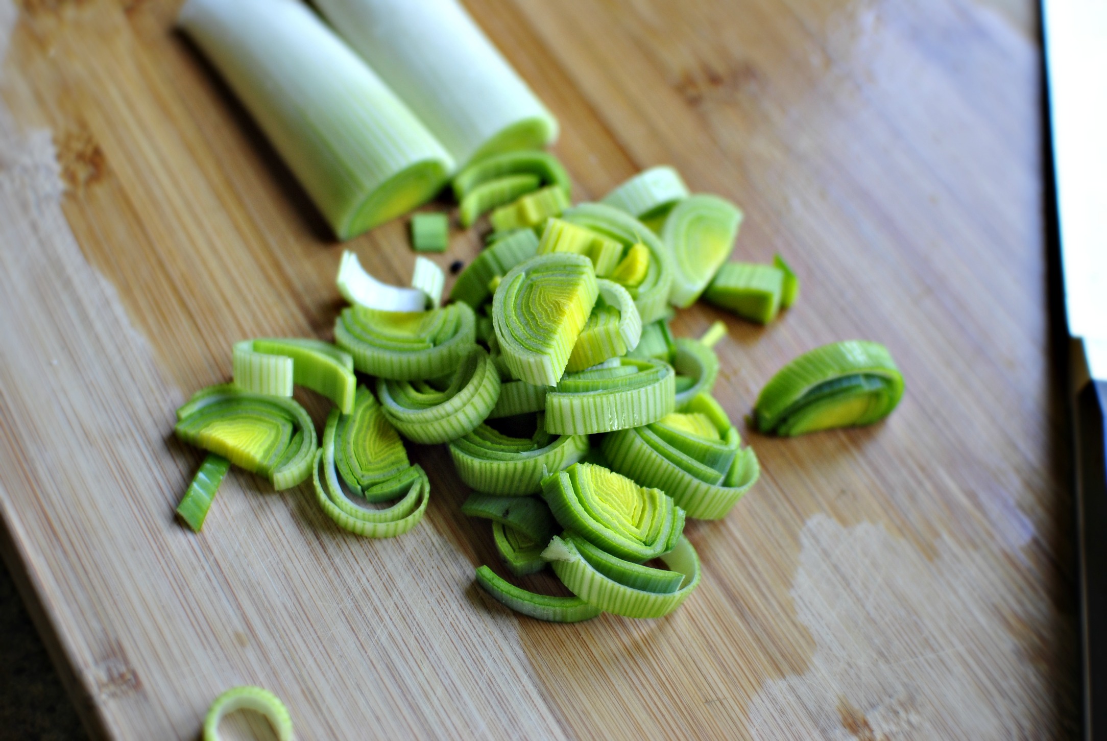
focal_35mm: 52
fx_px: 1616
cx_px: 554
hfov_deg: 37.8
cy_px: 370
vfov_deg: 25.8
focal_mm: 35
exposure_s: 1/80
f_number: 2.5
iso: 250
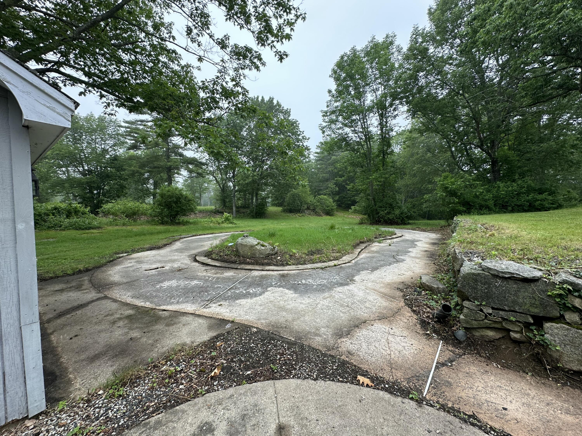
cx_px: 291
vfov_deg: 85.7
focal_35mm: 14
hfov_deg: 102.1
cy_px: 218
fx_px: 235
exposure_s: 1/195
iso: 40
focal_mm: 2.22
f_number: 2.2
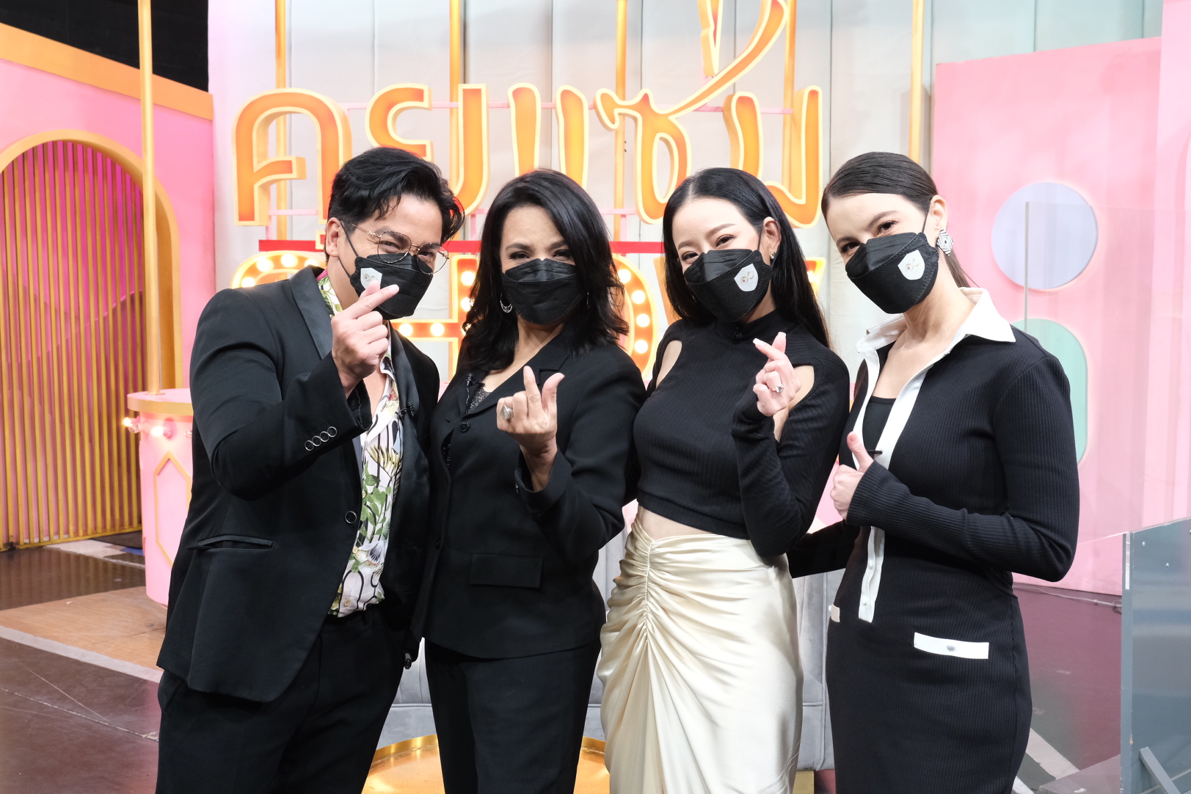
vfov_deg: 33.4
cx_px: 596
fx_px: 1323
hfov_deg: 48.5
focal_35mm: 40
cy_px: 397
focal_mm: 26.5
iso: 2000
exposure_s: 1/40
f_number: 7.1
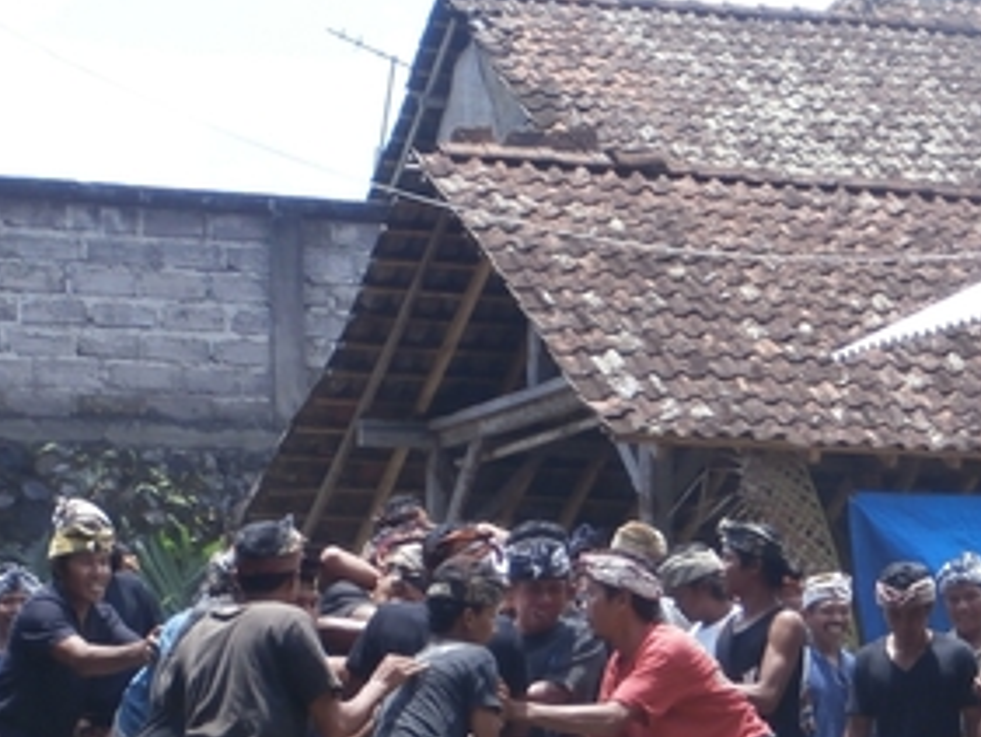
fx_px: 4111
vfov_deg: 10.2
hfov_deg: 13.6
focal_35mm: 145
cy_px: 730
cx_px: 593
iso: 100
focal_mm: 12.1
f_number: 4.7
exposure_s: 1/250
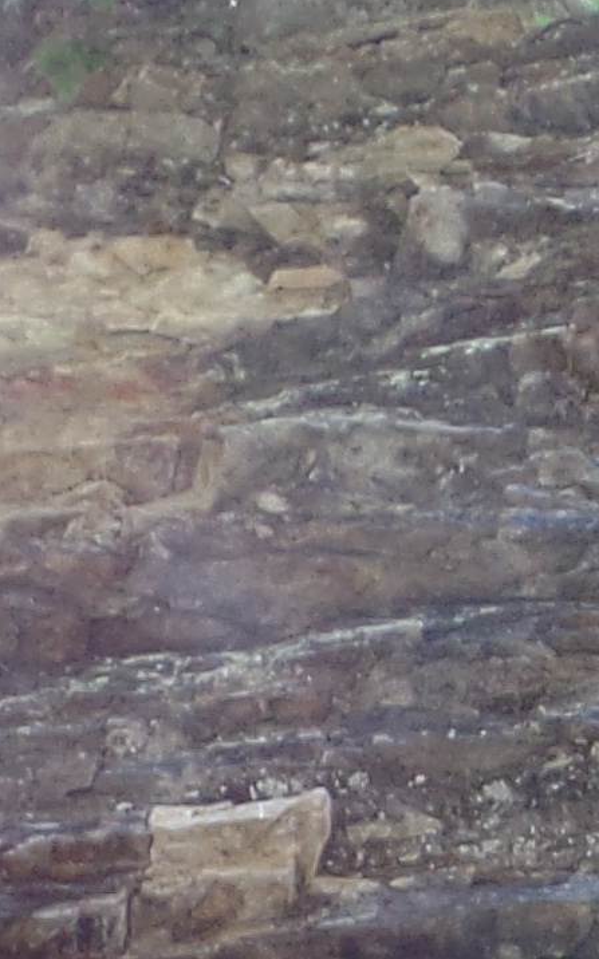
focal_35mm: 157
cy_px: 1560
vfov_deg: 12.5
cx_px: 1328
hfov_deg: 7.9
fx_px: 4104
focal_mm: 4.1
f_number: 3.2
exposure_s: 1/45
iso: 80
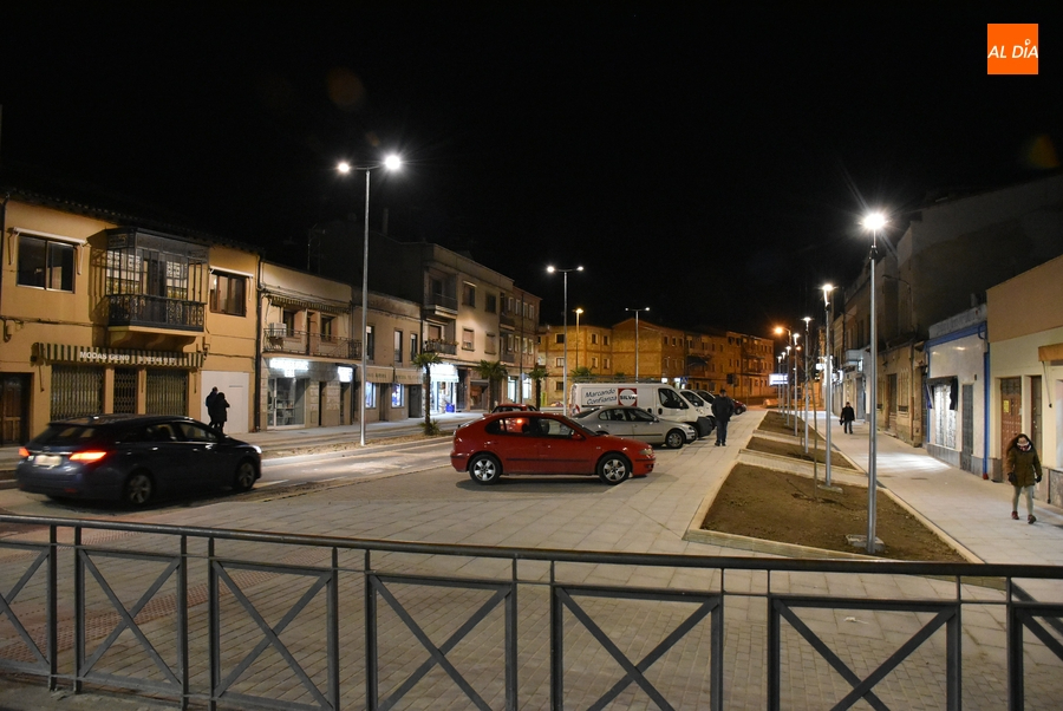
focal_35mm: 27
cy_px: 356
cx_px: 532
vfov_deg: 48.0
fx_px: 798
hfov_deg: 67.3
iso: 5000
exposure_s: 1/60
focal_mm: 18
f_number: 3.5
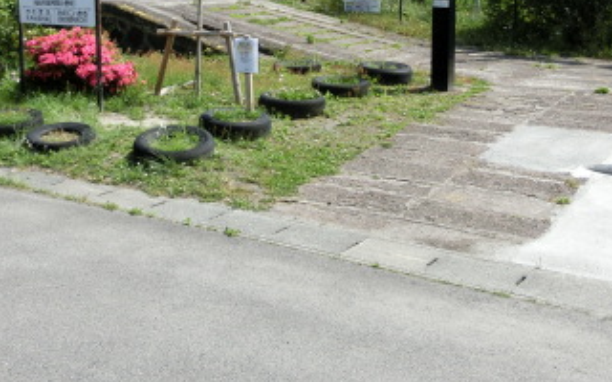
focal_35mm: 53
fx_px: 884
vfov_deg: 23.8
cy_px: 50
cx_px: 256
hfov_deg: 38.1
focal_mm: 4.5
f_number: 3.5
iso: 80
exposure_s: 1/640
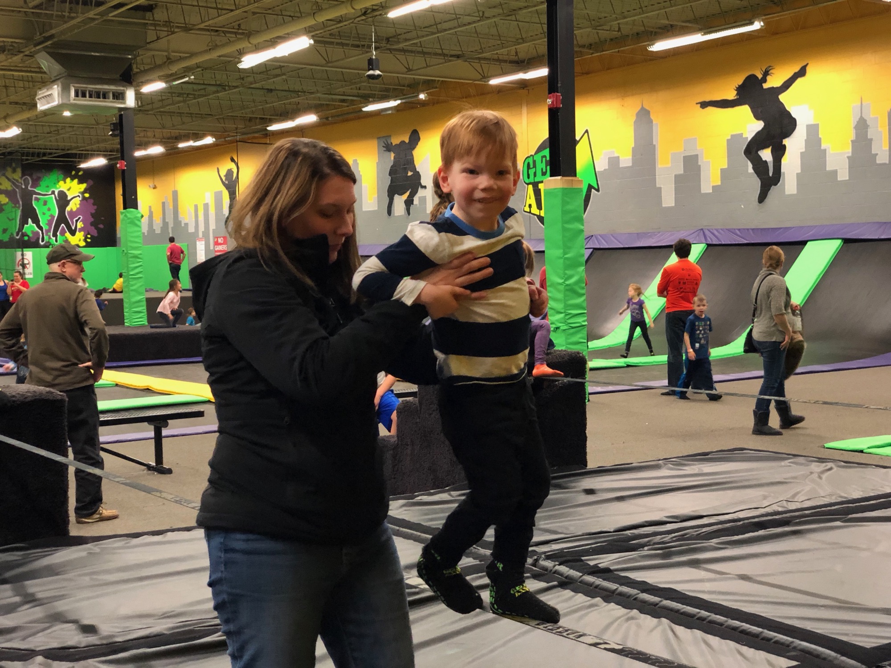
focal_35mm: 52
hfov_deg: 36.8
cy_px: 334
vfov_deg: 28.0
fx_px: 1338
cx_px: 446
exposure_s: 1/24
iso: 160
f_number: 2.4
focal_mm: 6
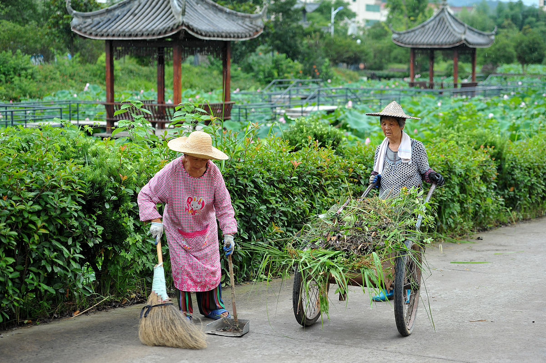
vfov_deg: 19.4
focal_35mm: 70
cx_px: 273
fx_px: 1061
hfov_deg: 28.9
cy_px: 182
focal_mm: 70
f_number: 9
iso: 320
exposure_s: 1/320
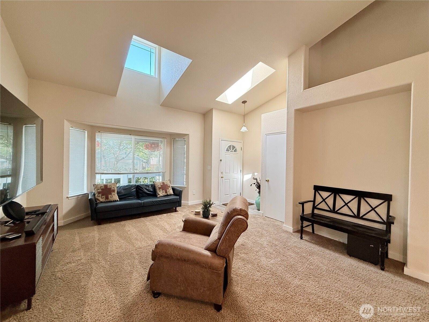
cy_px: 161
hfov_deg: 102.1
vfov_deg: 85.7
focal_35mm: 14
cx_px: 214
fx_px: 174
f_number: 2.2
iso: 125
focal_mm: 2.22
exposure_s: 1/120
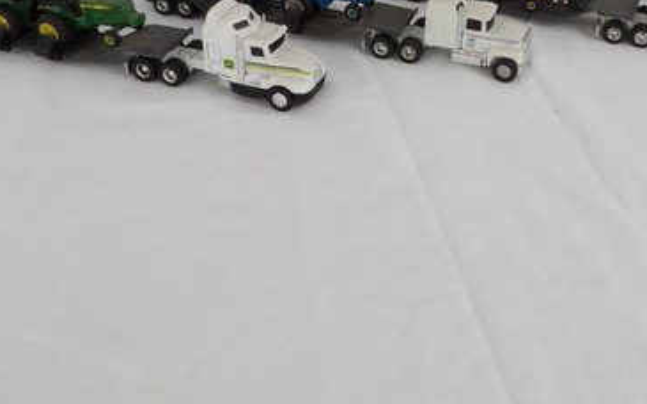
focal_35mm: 44
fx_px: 776
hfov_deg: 44.3
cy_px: 33
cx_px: 455
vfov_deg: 28.0
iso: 200
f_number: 3.2
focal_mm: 4.3
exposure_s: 1/31
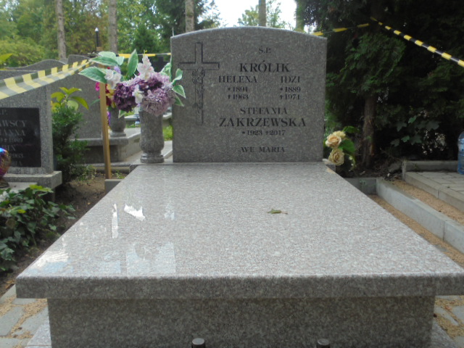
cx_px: 232
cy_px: 174
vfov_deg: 41.8
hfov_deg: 54.0
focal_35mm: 34
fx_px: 456
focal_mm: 6.1
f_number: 4
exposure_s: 1/125
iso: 100
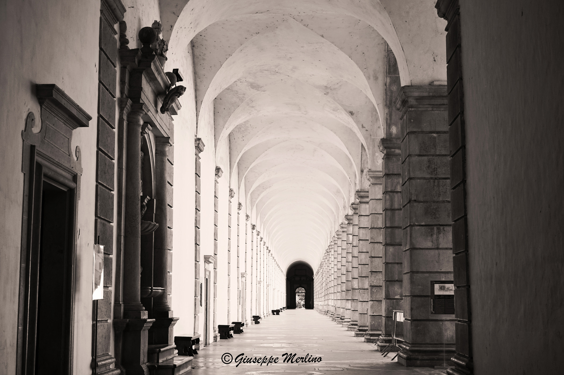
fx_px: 869
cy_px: 188
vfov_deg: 24.4
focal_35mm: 56
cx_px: 282
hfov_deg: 36.0
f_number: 5.6
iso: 200
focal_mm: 37
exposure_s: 1/160
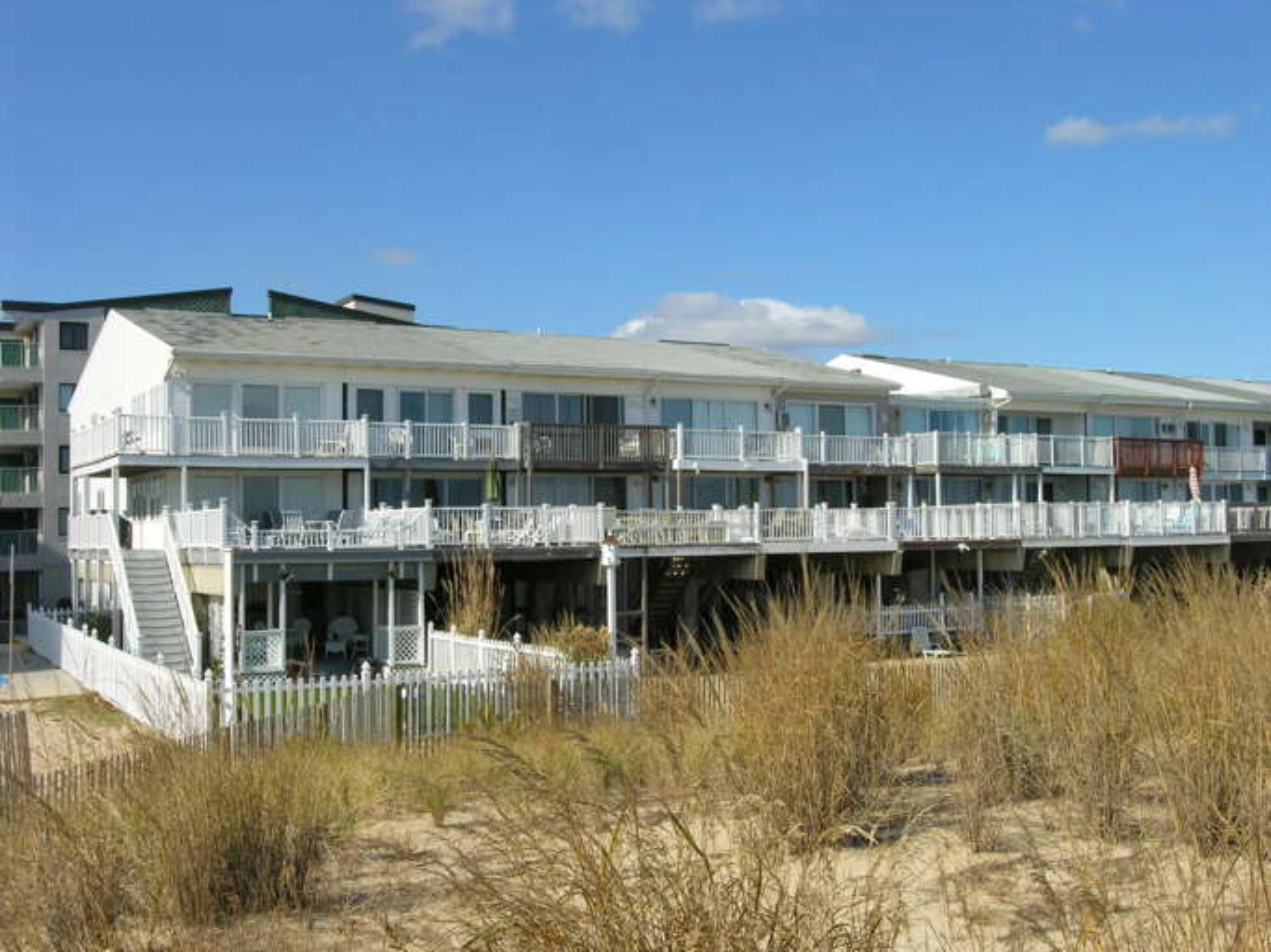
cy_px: 476
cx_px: 636
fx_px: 1358
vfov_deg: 38.7
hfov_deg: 50.1
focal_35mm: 37
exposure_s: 1/214
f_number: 6.8
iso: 50
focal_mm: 9.3
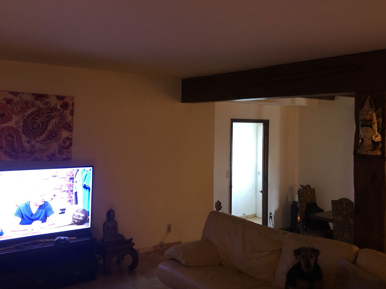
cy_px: 123
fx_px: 390
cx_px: 196
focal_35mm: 35
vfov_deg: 40.6
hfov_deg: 52.6
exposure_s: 1/6
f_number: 1.8
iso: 100
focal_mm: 3.99
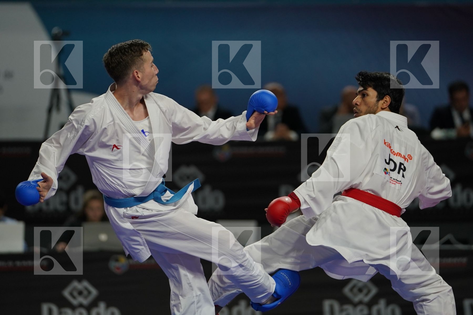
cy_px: 158
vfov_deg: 4.9
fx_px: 3679
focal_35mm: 280
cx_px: 236
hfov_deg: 7.4
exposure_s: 1/1000
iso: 800
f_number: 2.8
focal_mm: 187
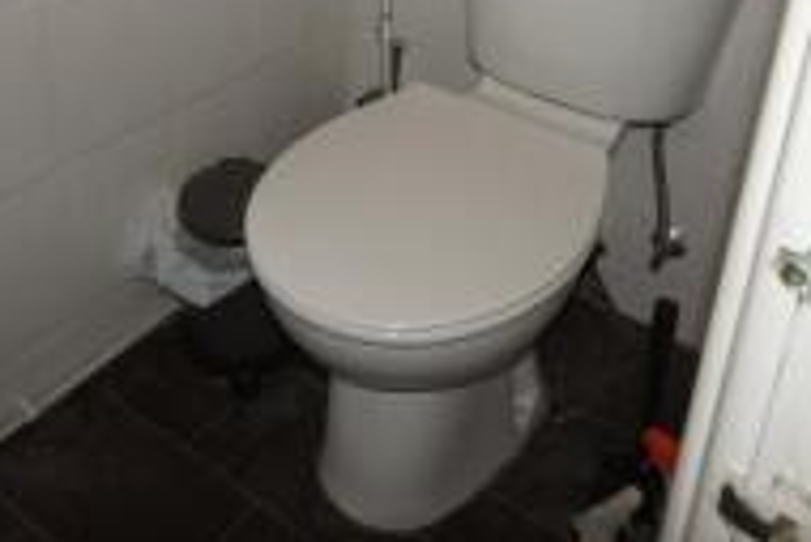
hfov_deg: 47.0
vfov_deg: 30.3
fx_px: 930
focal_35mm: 41
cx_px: 354
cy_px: 6
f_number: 4.5
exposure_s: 1/125
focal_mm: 11
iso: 250
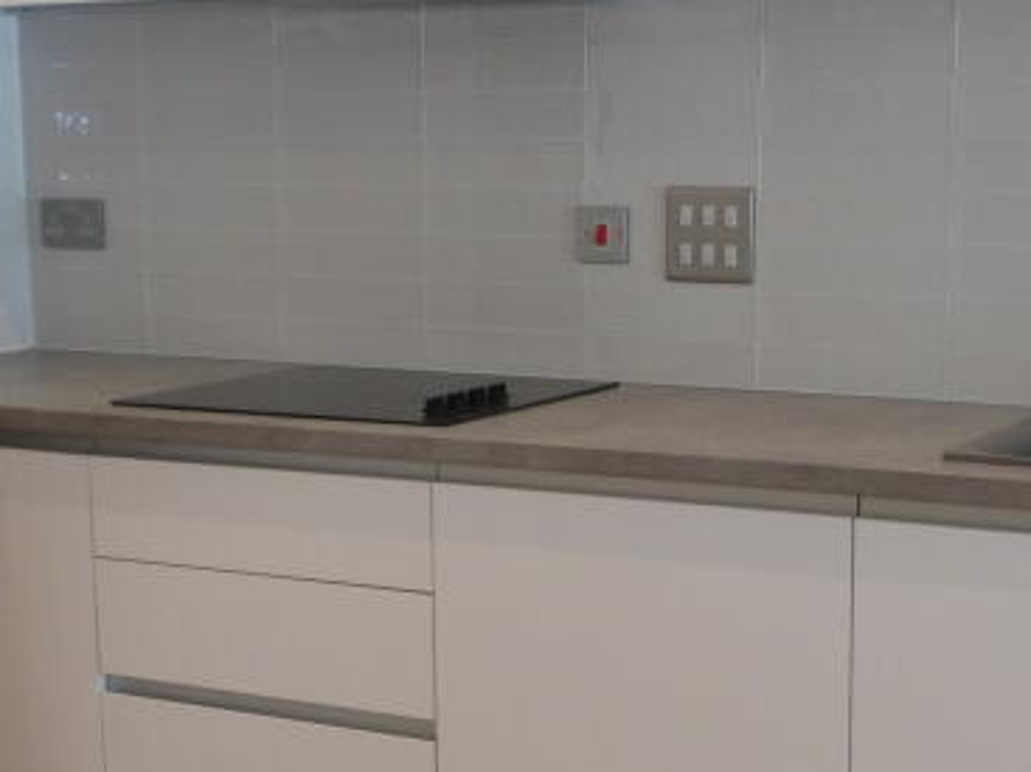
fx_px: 1995
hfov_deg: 28.9
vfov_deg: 21.9
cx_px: 584
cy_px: 472
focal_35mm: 67
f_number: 4.1
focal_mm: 4.3
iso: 200
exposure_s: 1/26
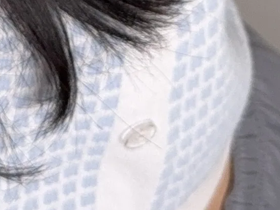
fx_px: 1423
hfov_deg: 11.0
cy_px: -335
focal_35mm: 176
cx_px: -50
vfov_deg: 7.7
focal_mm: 6.76
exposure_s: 1/119
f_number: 1.78
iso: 100
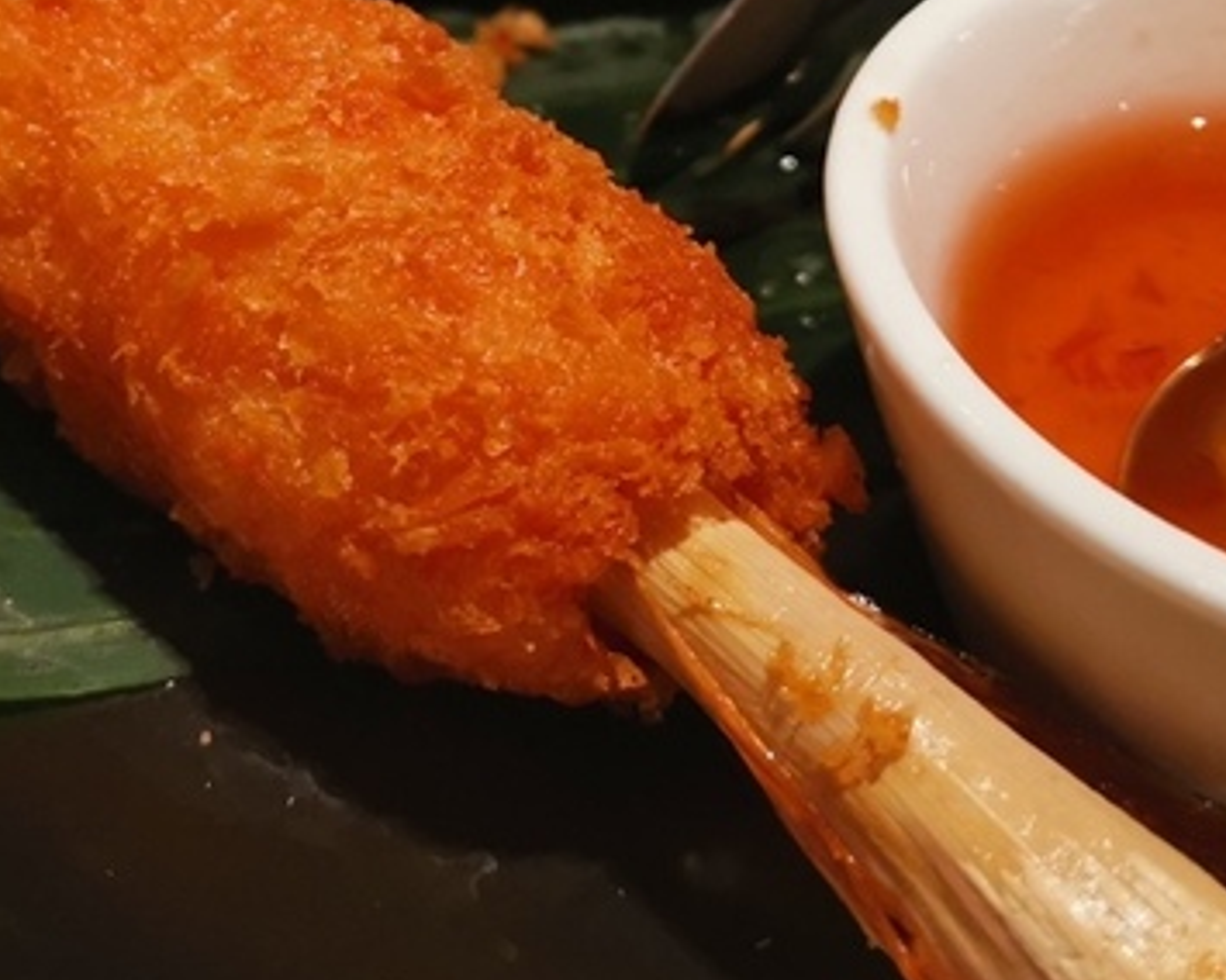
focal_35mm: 63
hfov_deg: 29.8
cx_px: 411
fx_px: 2286
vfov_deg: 23.9
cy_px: 216
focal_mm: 3.95
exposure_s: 1/120
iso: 320
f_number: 1.8
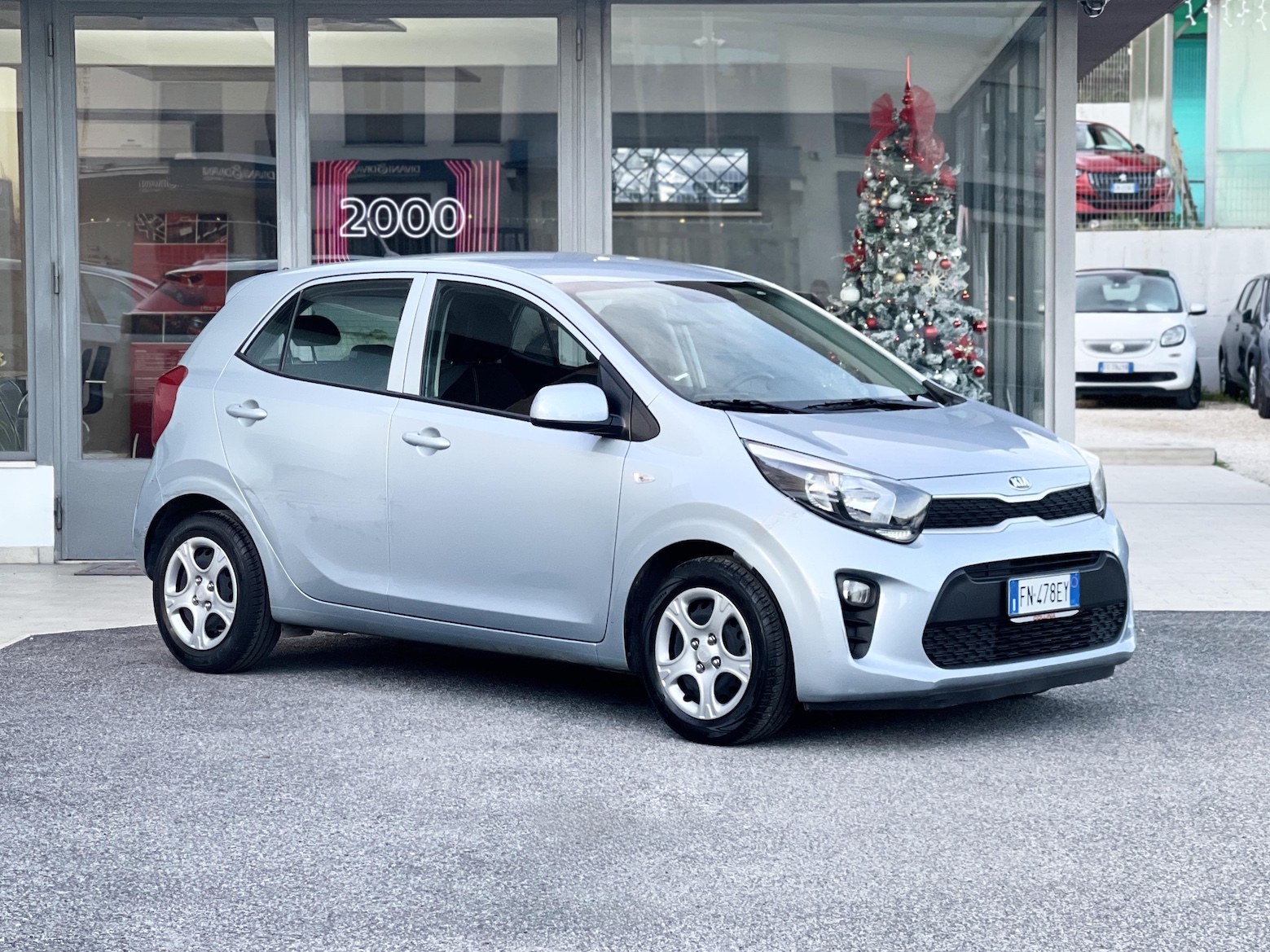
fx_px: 2348
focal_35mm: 64
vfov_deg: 22.9
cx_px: 635
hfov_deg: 30.3
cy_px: 476
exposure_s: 1/121
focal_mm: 7.5
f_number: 2.2
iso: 125
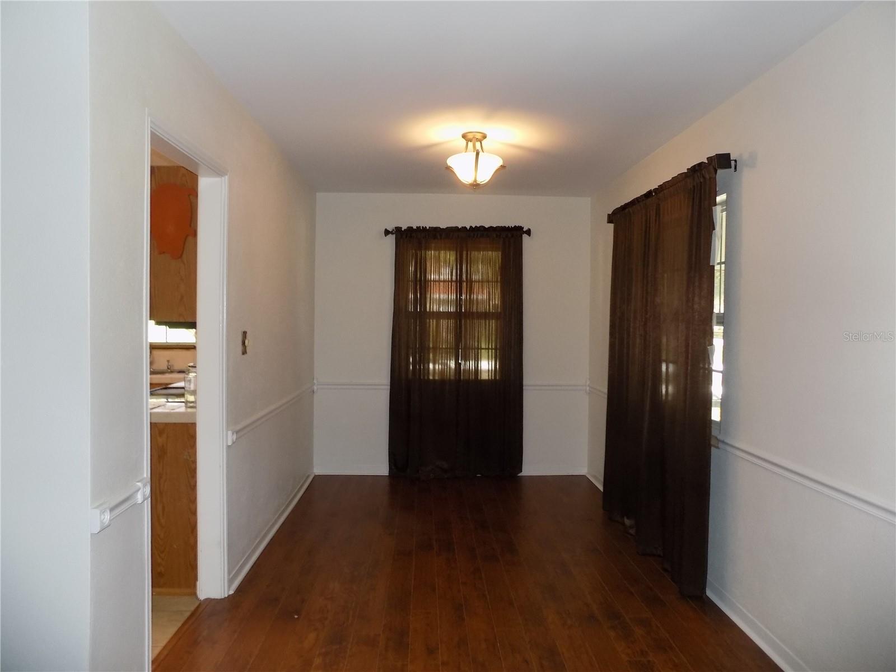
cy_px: 336
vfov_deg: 58.9
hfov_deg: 73.9
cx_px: 448
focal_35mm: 23
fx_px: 595
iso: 200
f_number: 3.1
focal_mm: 4
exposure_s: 1/30
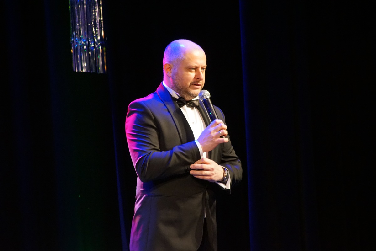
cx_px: 188
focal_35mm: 300
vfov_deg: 4.6
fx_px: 3133
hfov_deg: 6.9
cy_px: 126
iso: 3200
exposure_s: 1/60
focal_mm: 200
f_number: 6.3
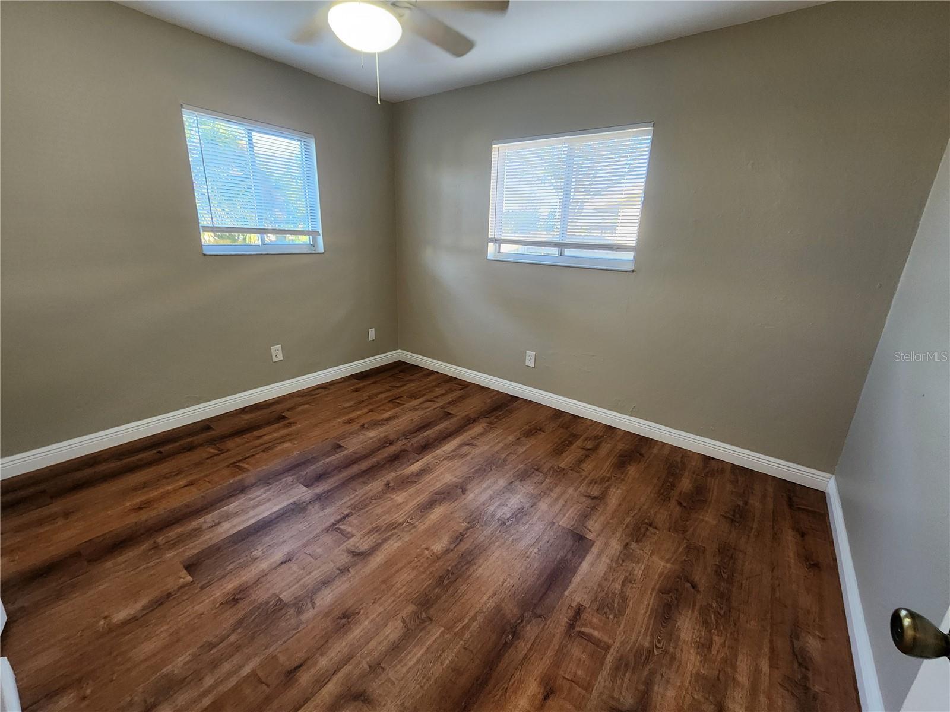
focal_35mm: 13
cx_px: 475
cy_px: 356
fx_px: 357
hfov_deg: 106.2
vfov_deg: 89.9
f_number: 2.2
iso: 250
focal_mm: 2.2
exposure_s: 1/60
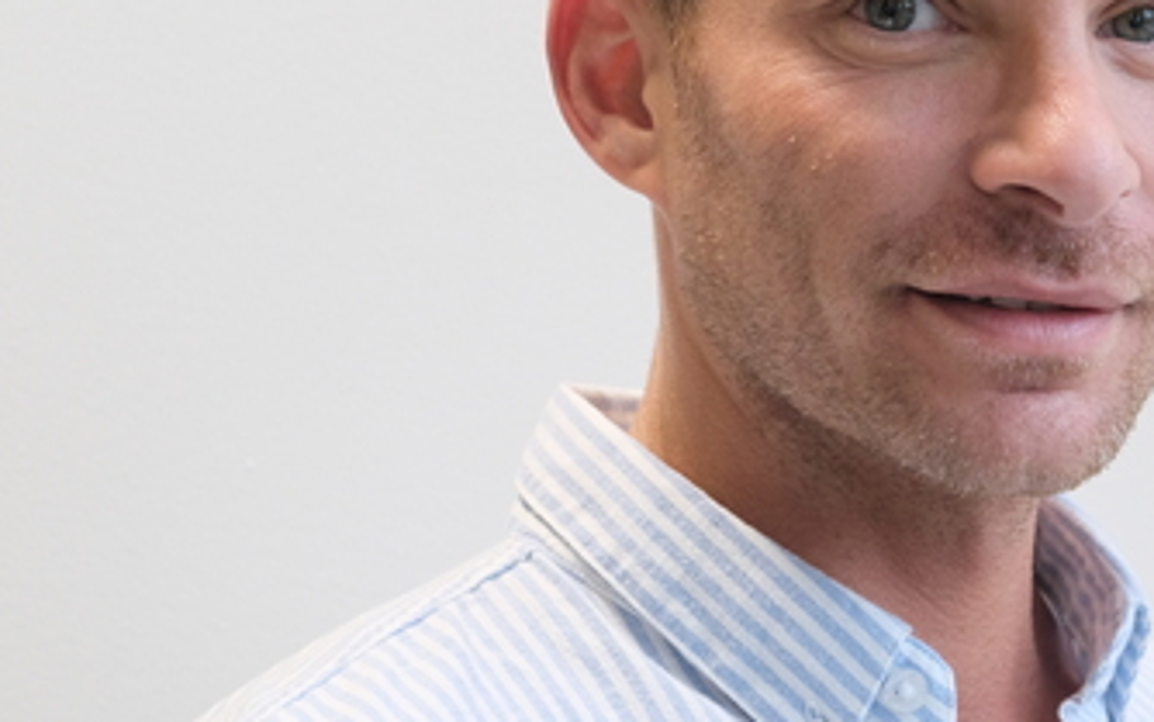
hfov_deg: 13.3
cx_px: 943
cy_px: 275
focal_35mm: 156
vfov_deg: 8.4
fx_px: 4908
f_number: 4
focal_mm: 42.5
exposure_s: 1/90
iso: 1250
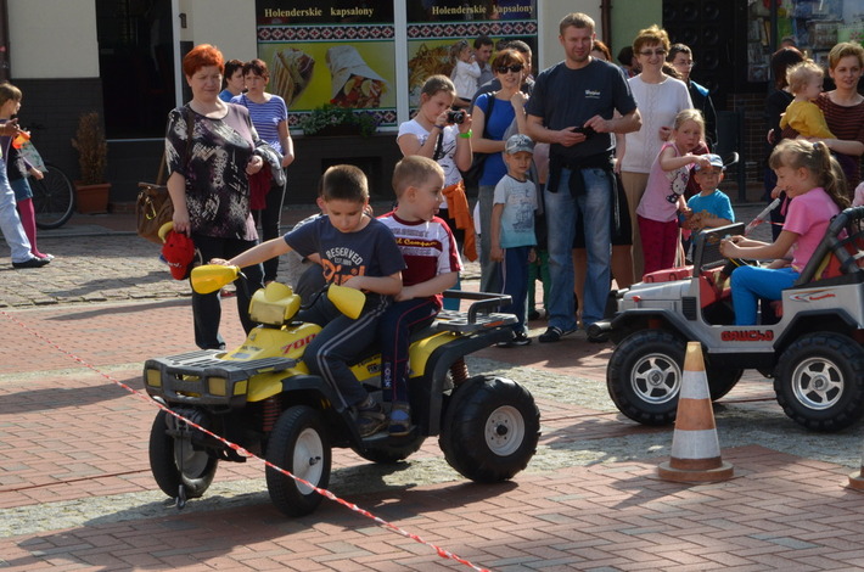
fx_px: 2514
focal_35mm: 105
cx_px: 432
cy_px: 286
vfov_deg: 13.0
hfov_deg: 19.5
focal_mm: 70
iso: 800
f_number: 22
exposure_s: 1/200
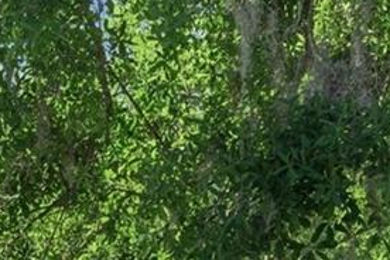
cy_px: 675
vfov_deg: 6.5
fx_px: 2134
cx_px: -143
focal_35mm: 197
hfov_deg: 10.2
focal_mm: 34
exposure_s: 1/13
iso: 320
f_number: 8
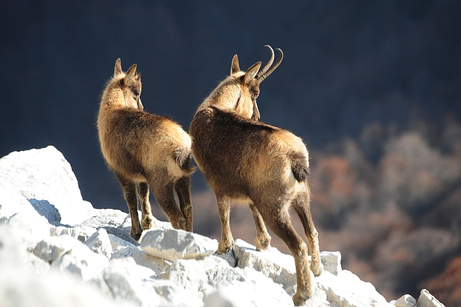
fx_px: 3456
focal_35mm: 270
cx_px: 230
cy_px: 154
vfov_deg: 5.1
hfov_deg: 7.6
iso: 250
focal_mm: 270
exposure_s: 1/250
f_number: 8
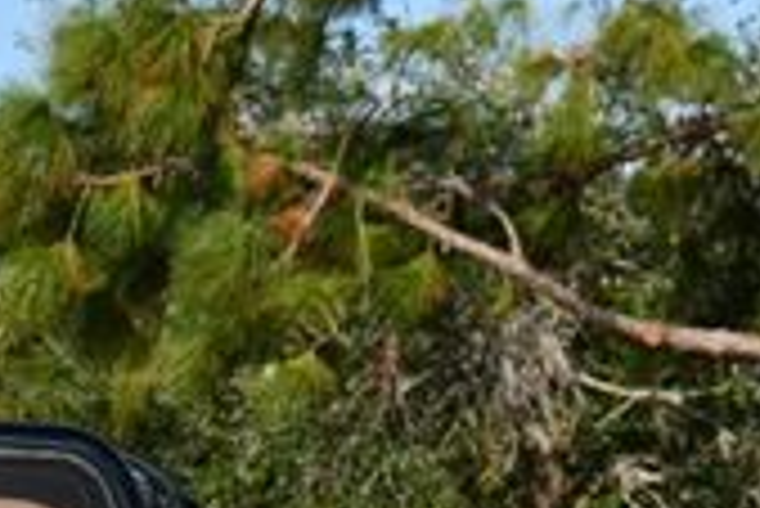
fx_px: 7691
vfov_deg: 3.8
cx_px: -382
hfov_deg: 5.6
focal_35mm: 364
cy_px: 922
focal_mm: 48
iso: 100
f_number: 11
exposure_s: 1/500
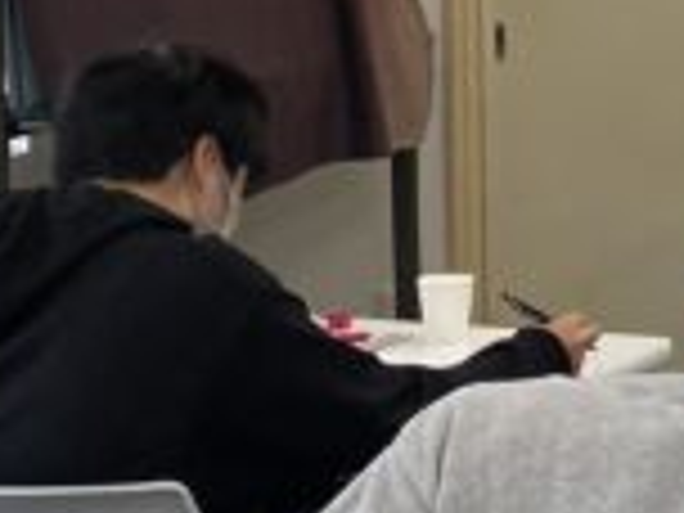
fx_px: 2589
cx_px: 1400
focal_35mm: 131
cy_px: 50
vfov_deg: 11.2
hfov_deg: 12.9
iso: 80
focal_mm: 4.25
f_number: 1.8
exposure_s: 1/120
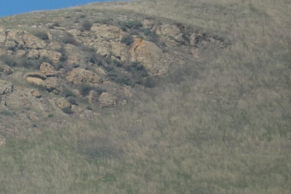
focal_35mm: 1117
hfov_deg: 1.8
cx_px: -180
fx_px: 9030
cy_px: 59
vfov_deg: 1.2
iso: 400
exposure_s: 1/2000
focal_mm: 223
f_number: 7.1
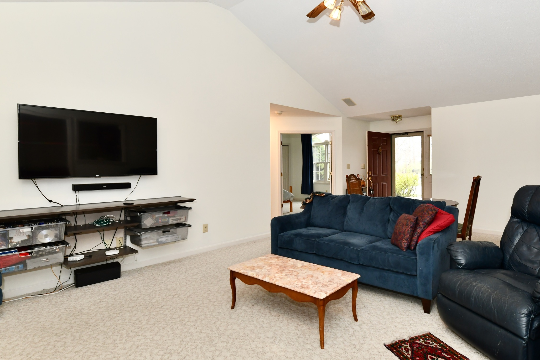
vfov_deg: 64.5
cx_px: 325
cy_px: 176
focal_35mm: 19
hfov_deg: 85.8
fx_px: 285
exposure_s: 1/60
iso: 640
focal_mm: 14
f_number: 6.3
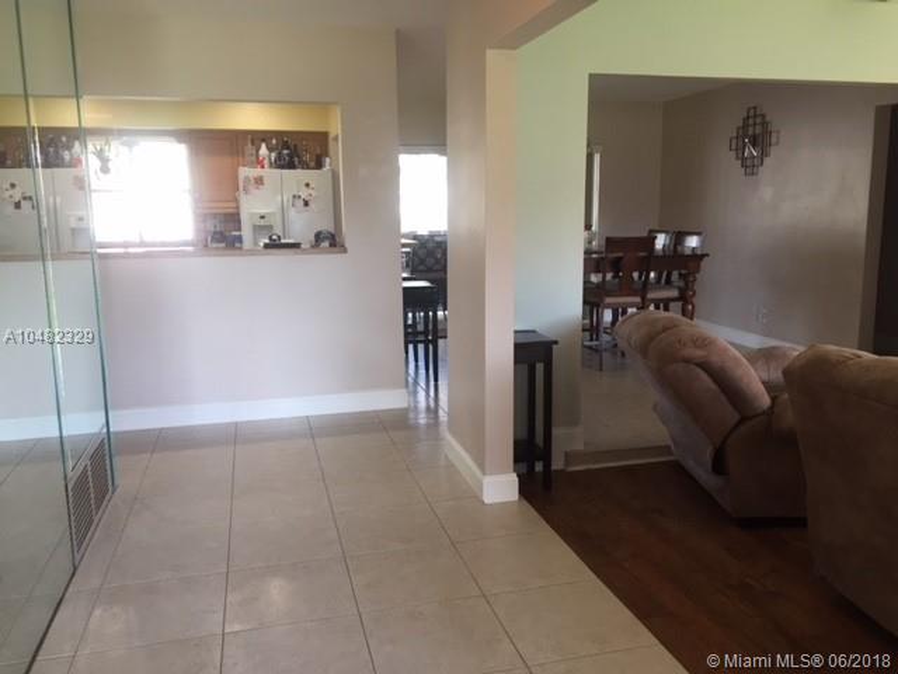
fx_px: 752
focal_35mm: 29
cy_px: 337
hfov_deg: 61.7
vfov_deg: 48.2
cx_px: 449
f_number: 2.2
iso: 40
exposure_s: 1/30
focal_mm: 4.15
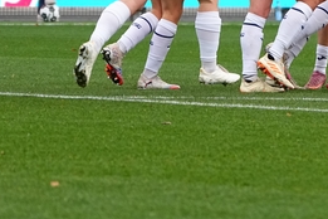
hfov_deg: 3.2
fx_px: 5958
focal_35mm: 654
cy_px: -29
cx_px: 300
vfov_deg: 2.1
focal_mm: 190
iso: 2000
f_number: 5.6
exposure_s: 1/1600
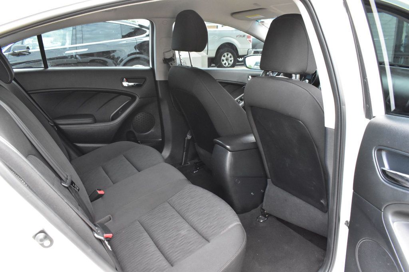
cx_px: 204
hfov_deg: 67.4
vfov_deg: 47.9
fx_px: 307
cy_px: 136
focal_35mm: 27
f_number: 8
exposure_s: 1/50
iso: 2500
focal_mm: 18
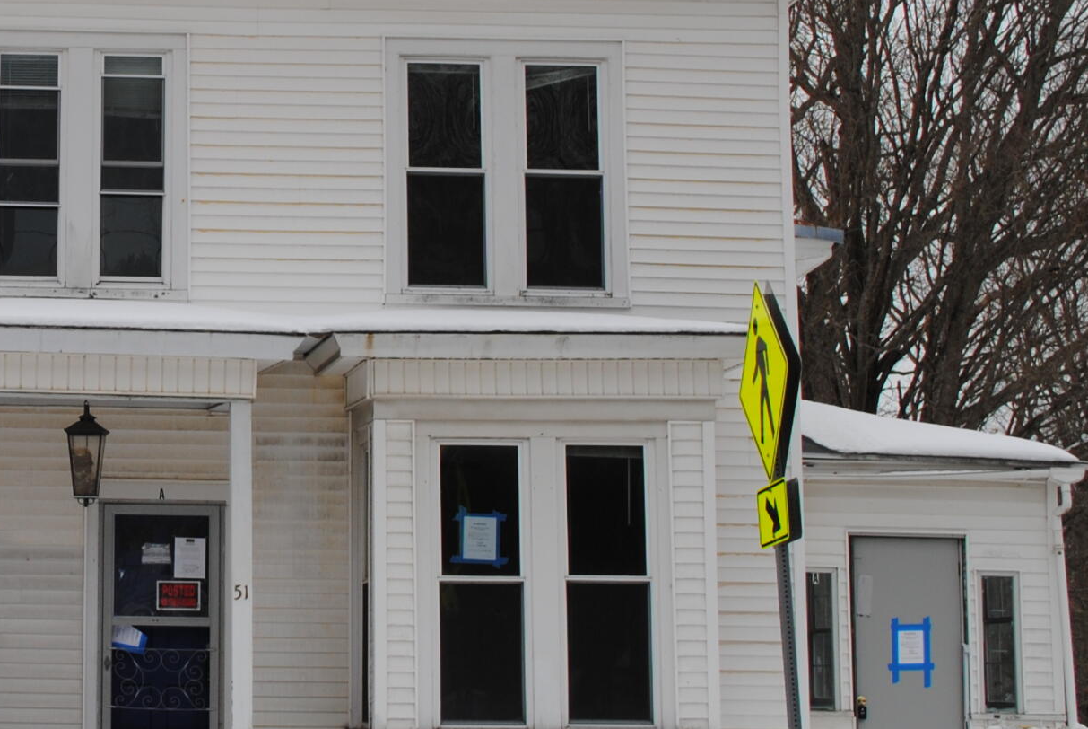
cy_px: 245
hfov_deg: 21.8
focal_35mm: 89
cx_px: -57
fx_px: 2693
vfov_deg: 15.4
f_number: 9
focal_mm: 24
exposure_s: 1/320
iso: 100
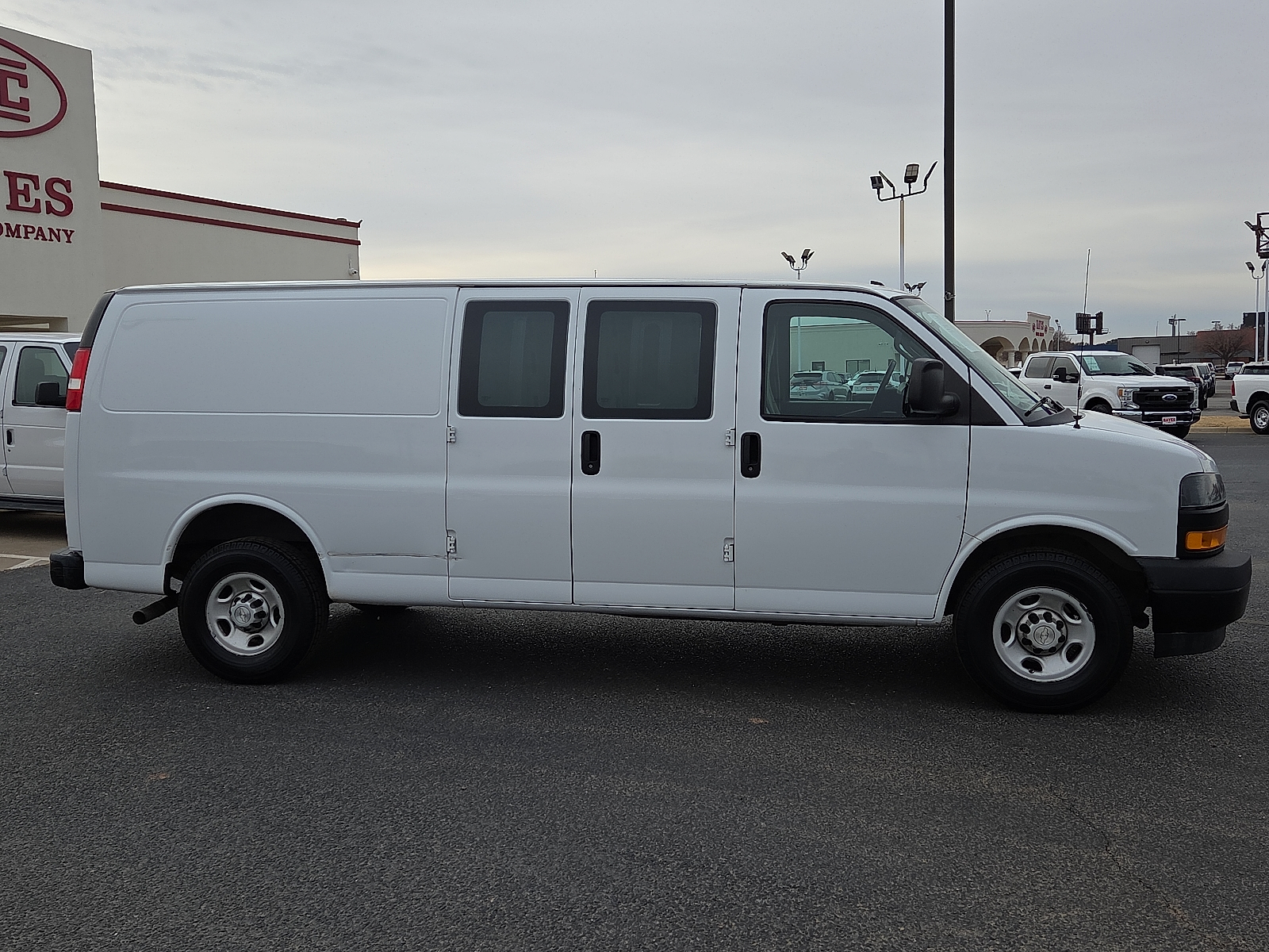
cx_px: 634
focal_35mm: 32
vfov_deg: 44.2
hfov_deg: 56.8
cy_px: 476
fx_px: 1173
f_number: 1.8
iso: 76
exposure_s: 1/5000
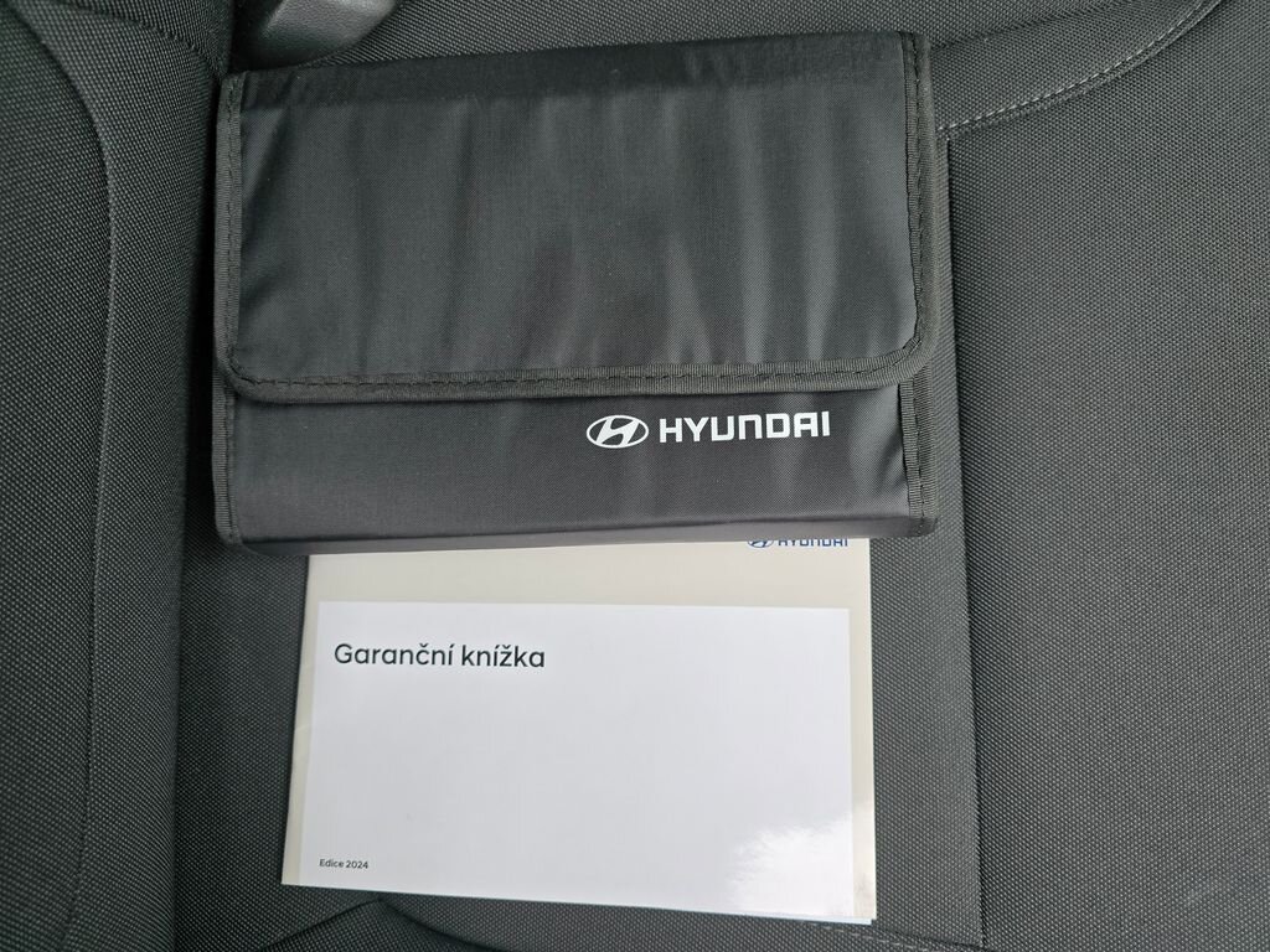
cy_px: 476
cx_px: 635
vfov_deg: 58.9
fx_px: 844
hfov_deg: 73.9
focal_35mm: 23
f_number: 1.7
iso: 50
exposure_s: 1/180
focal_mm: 6.3
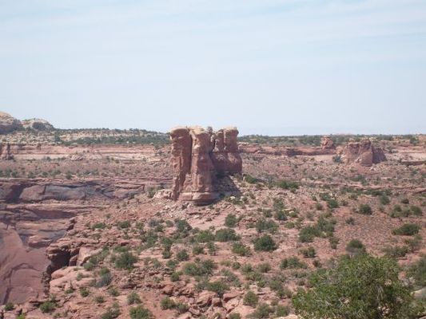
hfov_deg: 18.5
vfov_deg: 14.0
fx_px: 1305
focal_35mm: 106
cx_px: 213
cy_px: 160
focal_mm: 17.4
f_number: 4.9
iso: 80
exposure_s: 1/750
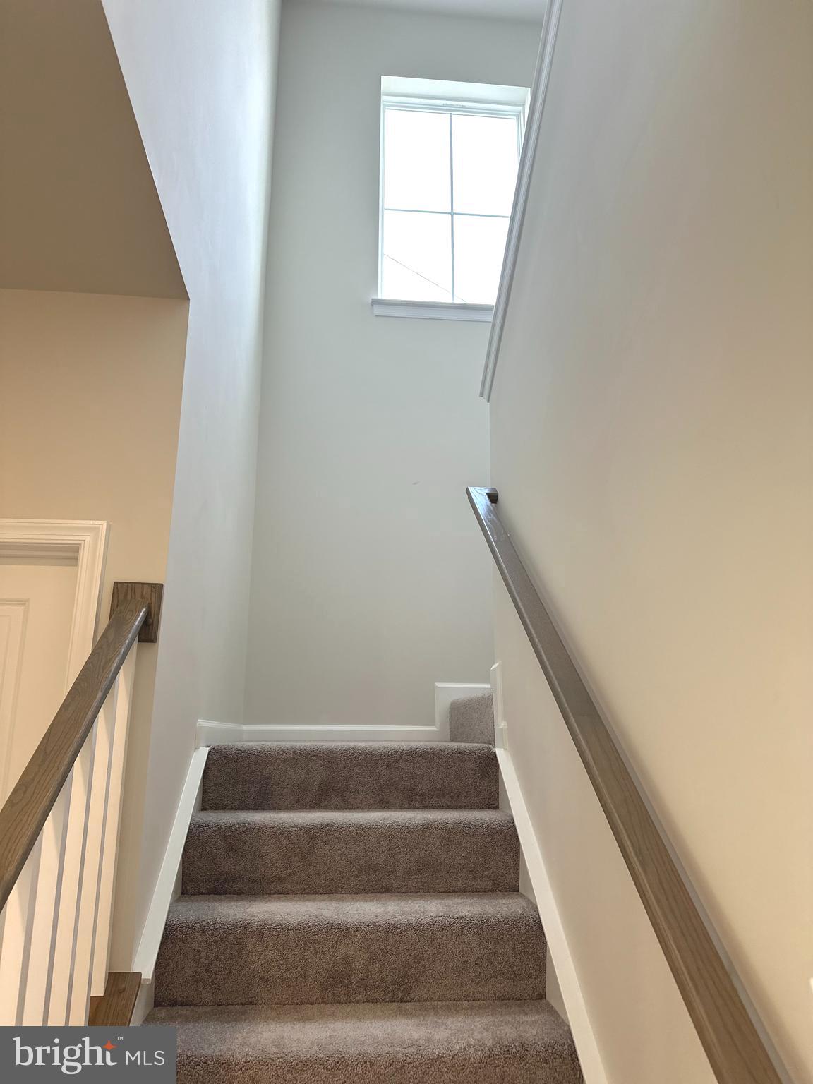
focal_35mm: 24
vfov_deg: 71.6
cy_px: 542
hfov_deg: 56.8
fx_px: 752
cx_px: 406
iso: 125
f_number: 1.78
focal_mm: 6.86
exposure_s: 1/120
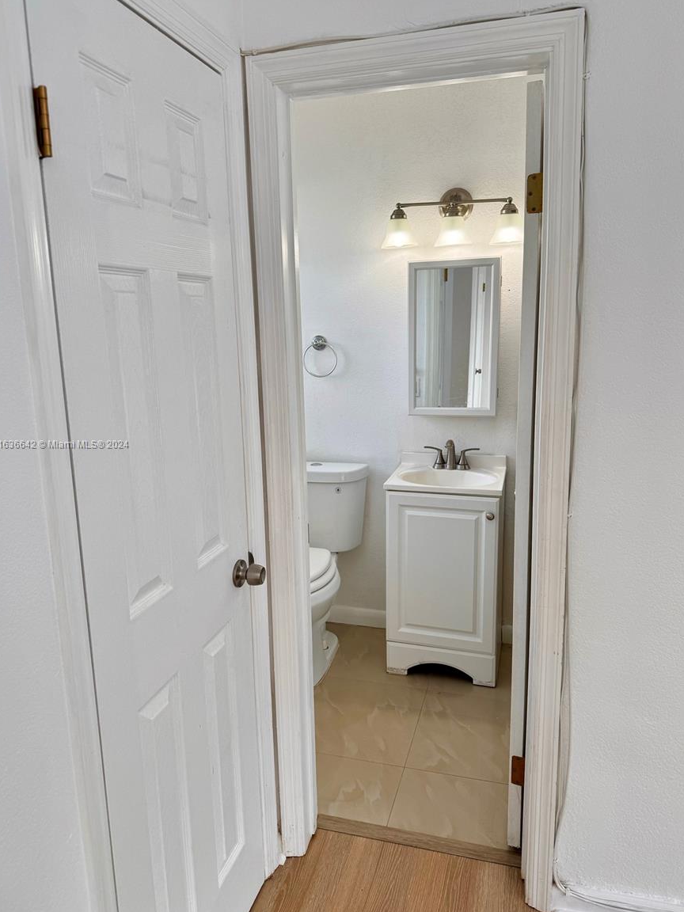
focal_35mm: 25
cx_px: 340
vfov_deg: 69.4
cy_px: 445
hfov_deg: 54.9
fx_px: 659
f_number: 1.78
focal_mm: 6.76
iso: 80
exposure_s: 1/290
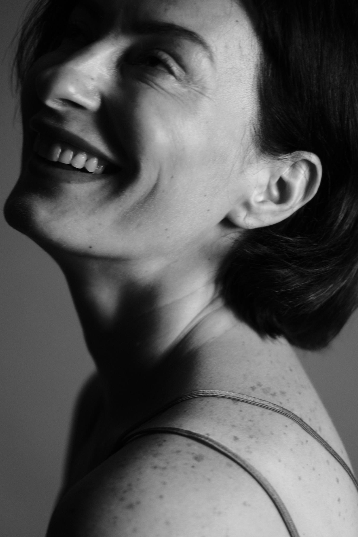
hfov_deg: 15.1
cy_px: 365
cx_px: 100
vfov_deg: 22.5
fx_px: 1342
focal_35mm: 90
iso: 250
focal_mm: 35
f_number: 1.4
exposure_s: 1/125
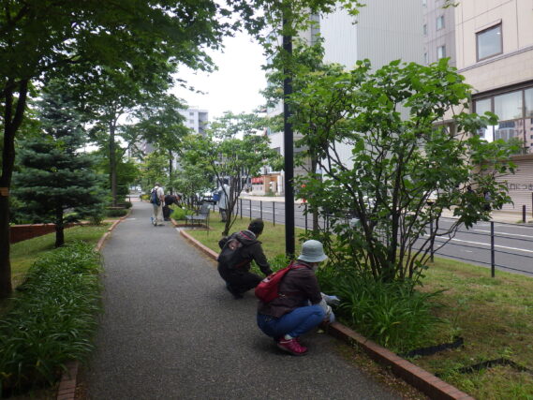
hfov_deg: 63.4
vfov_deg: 49.8
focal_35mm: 28
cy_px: 200
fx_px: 431
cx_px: 266
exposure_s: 1/200
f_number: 4.2
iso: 125
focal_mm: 5
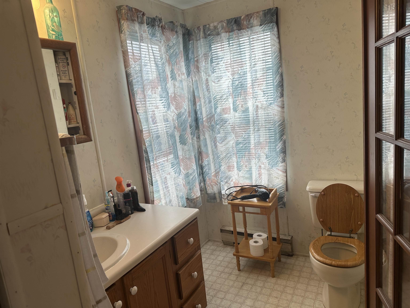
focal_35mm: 24
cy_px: 154
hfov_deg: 71.6
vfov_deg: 56.8
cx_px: 205
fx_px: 284
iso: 64
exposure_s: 1/189
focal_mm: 6.86
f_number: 1.78
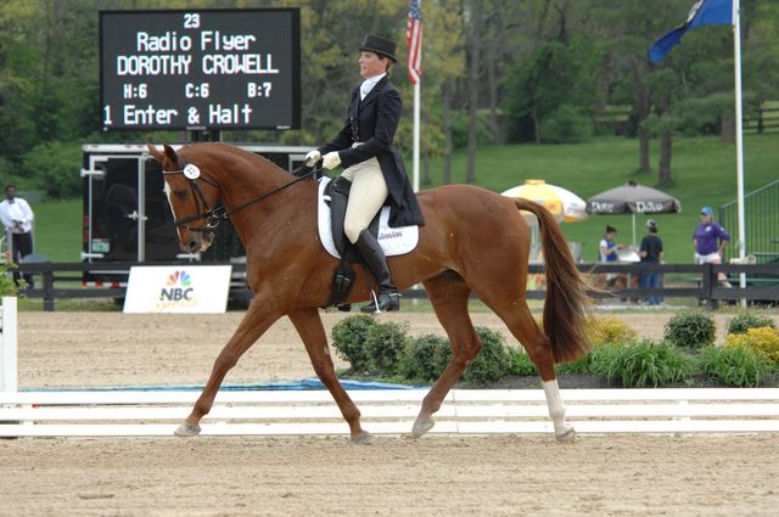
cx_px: 390
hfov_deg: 8.3
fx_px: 5349
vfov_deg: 5.5
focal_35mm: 248
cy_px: 258
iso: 200
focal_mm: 165
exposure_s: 1/500
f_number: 5
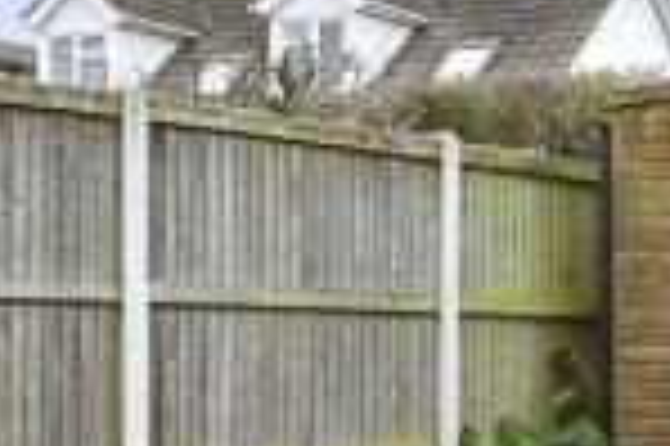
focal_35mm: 103
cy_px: 385
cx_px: 895
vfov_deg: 13.2
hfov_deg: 18.4
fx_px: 1915
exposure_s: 1/160
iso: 400
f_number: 8
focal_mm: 10
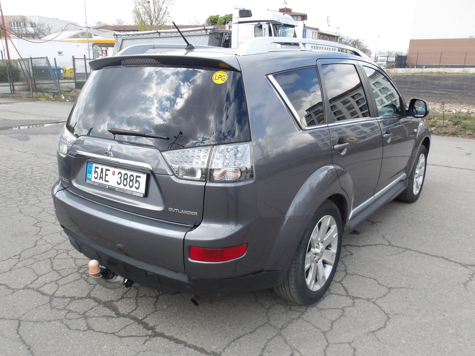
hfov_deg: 65.3
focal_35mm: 27
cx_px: 238
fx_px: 370
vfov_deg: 51.4
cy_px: 178
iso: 100
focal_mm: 4.9
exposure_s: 1/381
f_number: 3
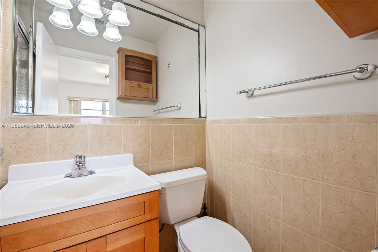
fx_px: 158
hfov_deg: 100.4
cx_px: 189
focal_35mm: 15
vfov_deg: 77.3
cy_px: 126
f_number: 8
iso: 200
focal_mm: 15
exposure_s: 1/20
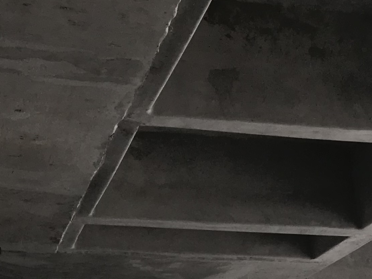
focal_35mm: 102
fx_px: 1096
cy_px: 448
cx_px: 338
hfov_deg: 18.9
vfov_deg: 13.5
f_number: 1.8
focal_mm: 3.99
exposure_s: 1/250
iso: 20
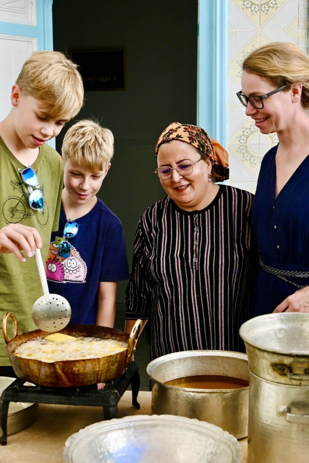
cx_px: 154
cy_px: 232
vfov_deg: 53.1
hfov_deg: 36.9
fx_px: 464
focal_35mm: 36
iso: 200
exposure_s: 1/250
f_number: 4.5
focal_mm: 24
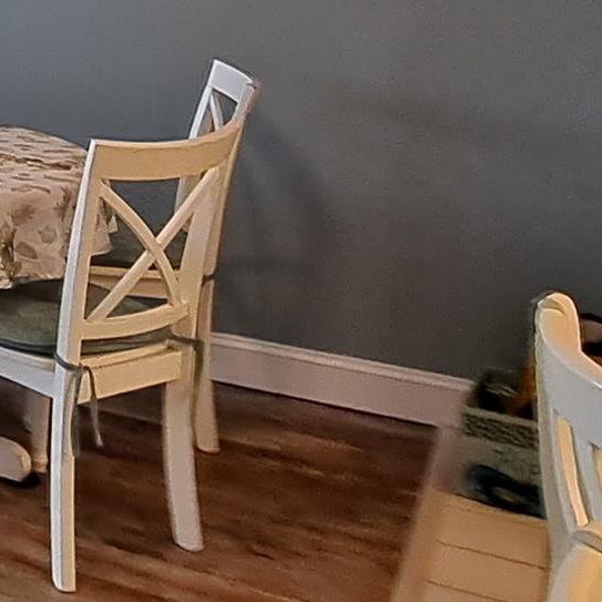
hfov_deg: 20.3
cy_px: -34
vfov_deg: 24.9
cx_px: -428
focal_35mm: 65
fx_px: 1279
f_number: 2.2
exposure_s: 1/40
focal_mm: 1.74
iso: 50
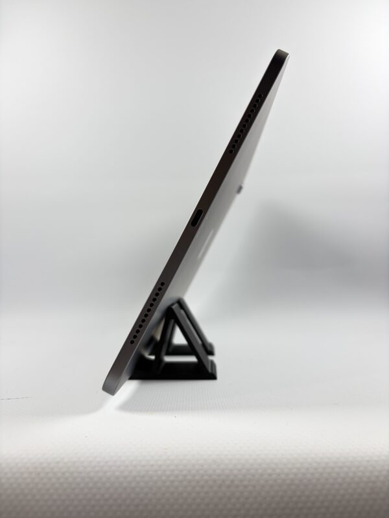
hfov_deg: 53.1
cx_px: 194
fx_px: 390
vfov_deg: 67.3
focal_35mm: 26
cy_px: 259
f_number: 1.6
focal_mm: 5.96
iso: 64
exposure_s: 1/100
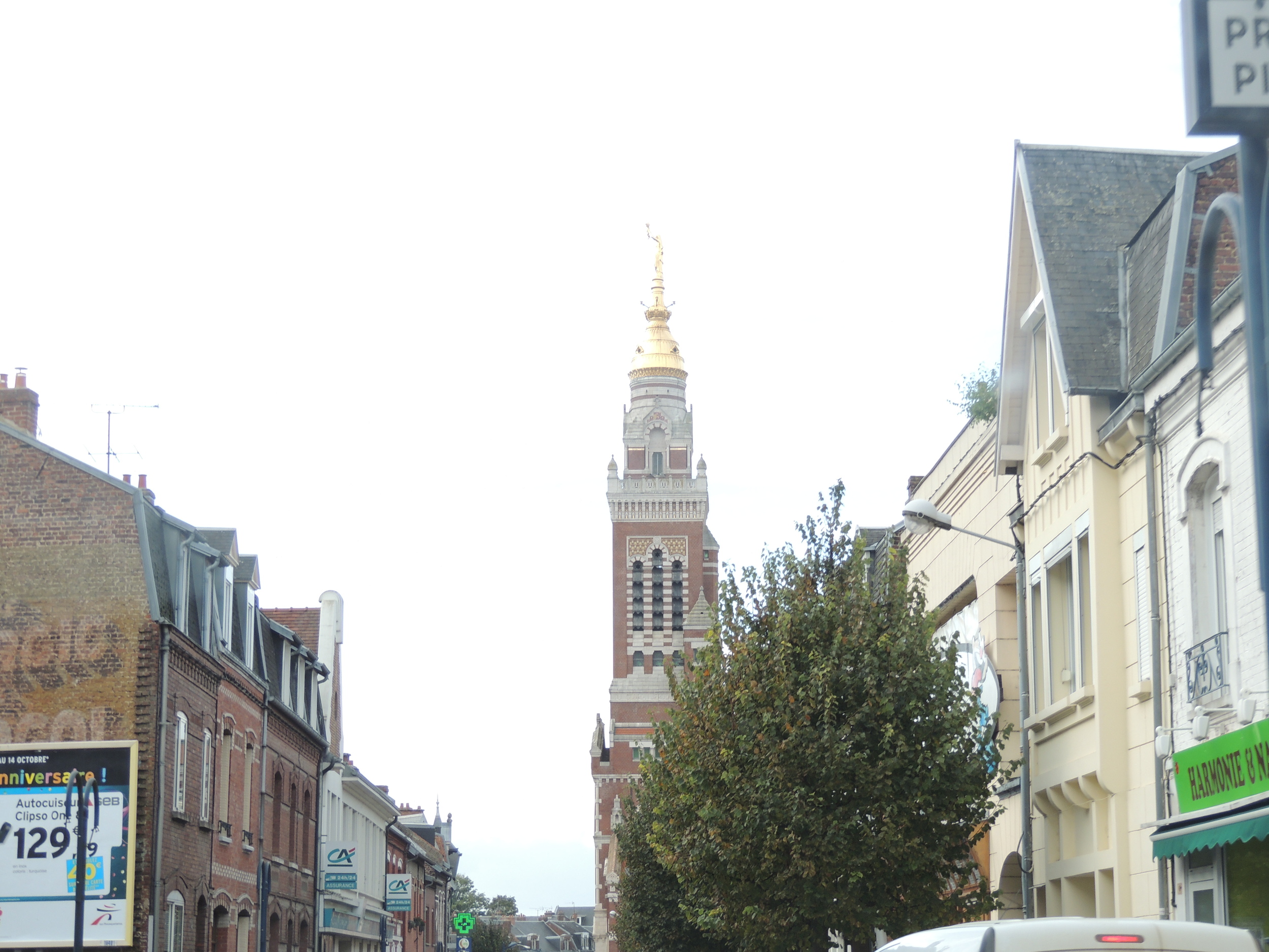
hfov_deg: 27.8
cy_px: 476
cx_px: 634
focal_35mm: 70
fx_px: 2566
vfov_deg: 21.0
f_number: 3.9
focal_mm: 12.4
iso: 100
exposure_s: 1/160
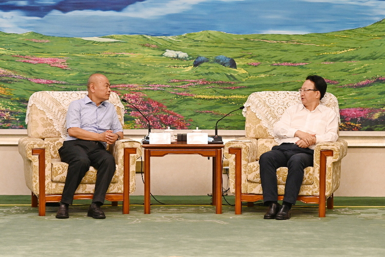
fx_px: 1391
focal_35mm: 130
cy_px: 128
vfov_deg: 10.6
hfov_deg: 15.8
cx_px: 192
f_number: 5.6
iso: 3200
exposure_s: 1/160
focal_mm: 130
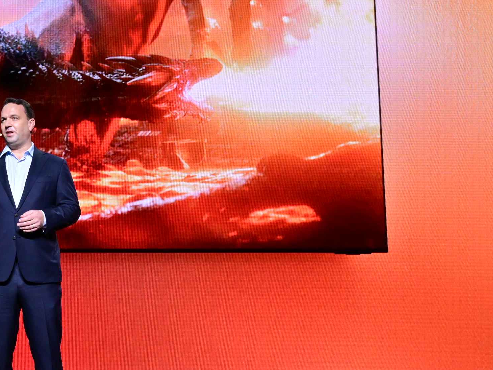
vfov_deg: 15.6
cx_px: 41
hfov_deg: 20.4
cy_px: 52
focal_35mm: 94
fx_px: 1339
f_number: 10
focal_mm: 35
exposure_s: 1/80
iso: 1600
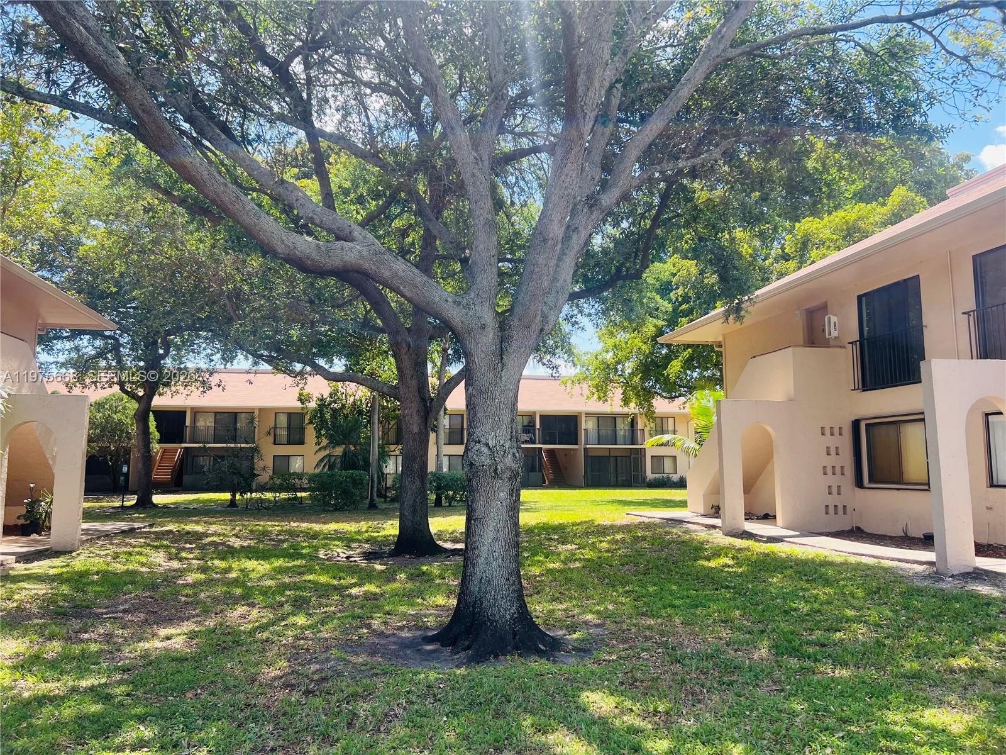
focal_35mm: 26
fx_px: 756
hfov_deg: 67.3
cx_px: 503
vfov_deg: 53.1
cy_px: 378
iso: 50
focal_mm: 5.7
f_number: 1.5
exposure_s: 1/949
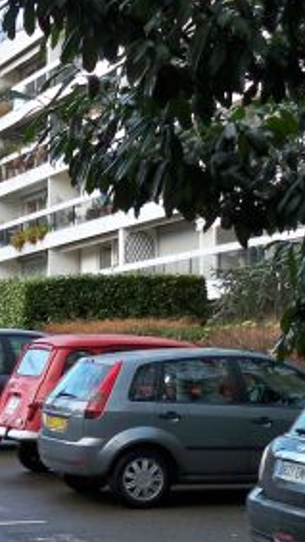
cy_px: 367
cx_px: -361
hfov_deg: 10.1
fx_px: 1550
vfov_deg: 19.7
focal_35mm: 108
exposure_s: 1/200
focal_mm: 6.3
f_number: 3.1
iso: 80
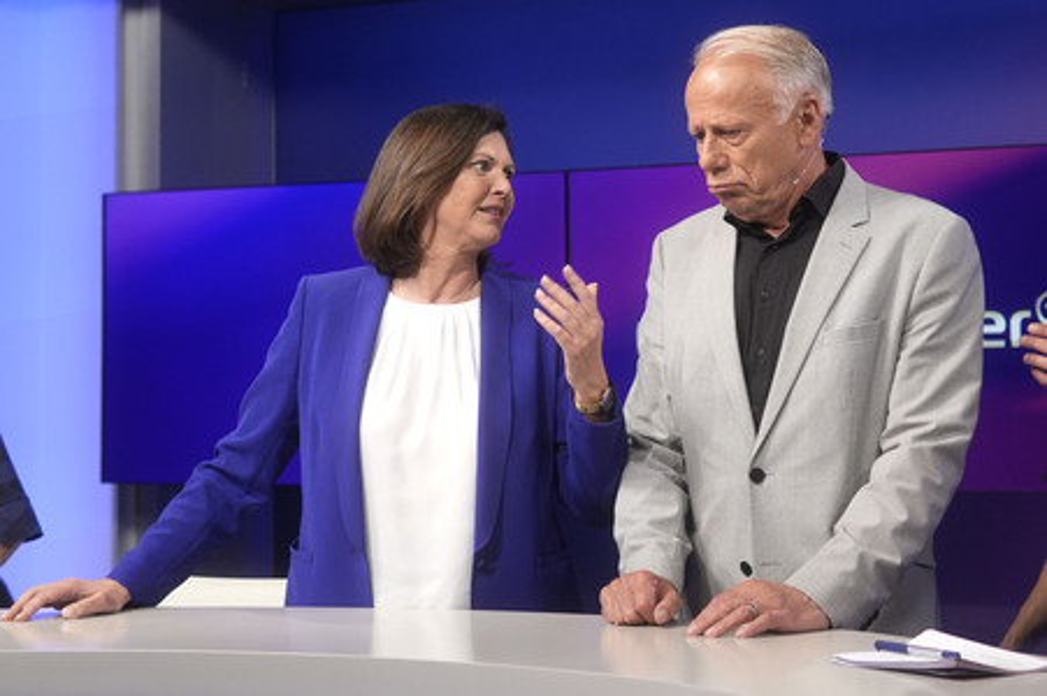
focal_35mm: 45
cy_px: 348
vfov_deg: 29.8
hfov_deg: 43.6
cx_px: 524
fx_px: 1308
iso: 640
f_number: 2.2
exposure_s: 1/250
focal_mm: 30
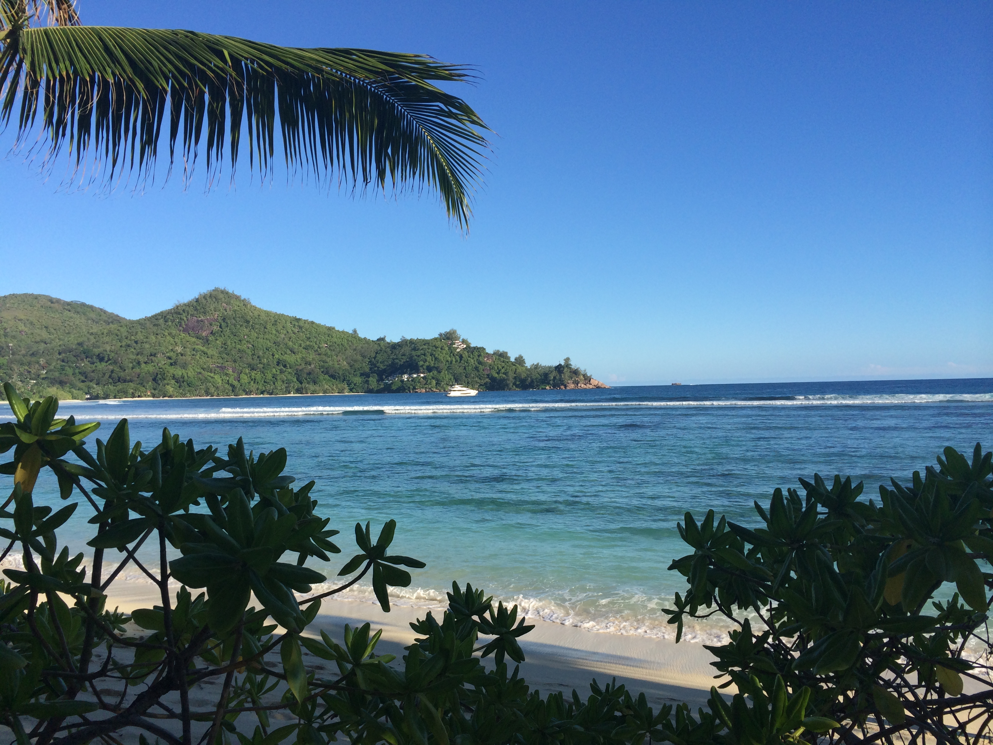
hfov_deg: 60.0
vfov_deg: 46.8
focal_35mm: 30
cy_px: 372
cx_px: 496
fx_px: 861
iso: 40
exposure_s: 1/2053
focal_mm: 4.12
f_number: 2.2
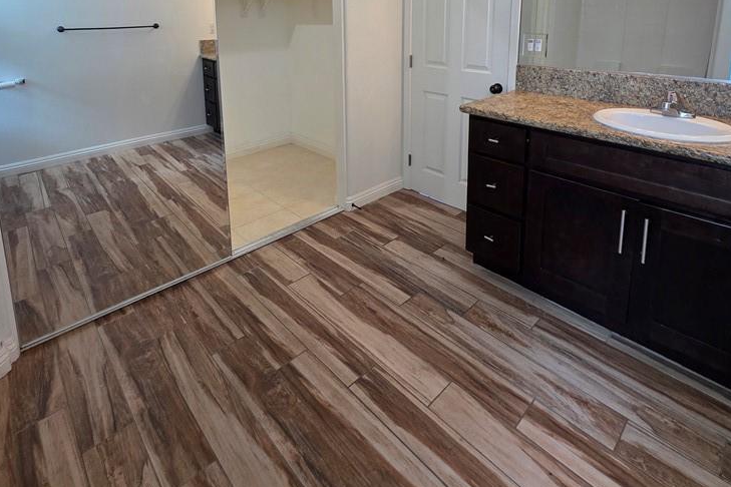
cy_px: 75
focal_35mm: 19
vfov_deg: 57.9
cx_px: 364
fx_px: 386
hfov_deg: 86.9
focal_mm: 2.2
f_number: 1.9
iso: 125
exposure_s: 1/120
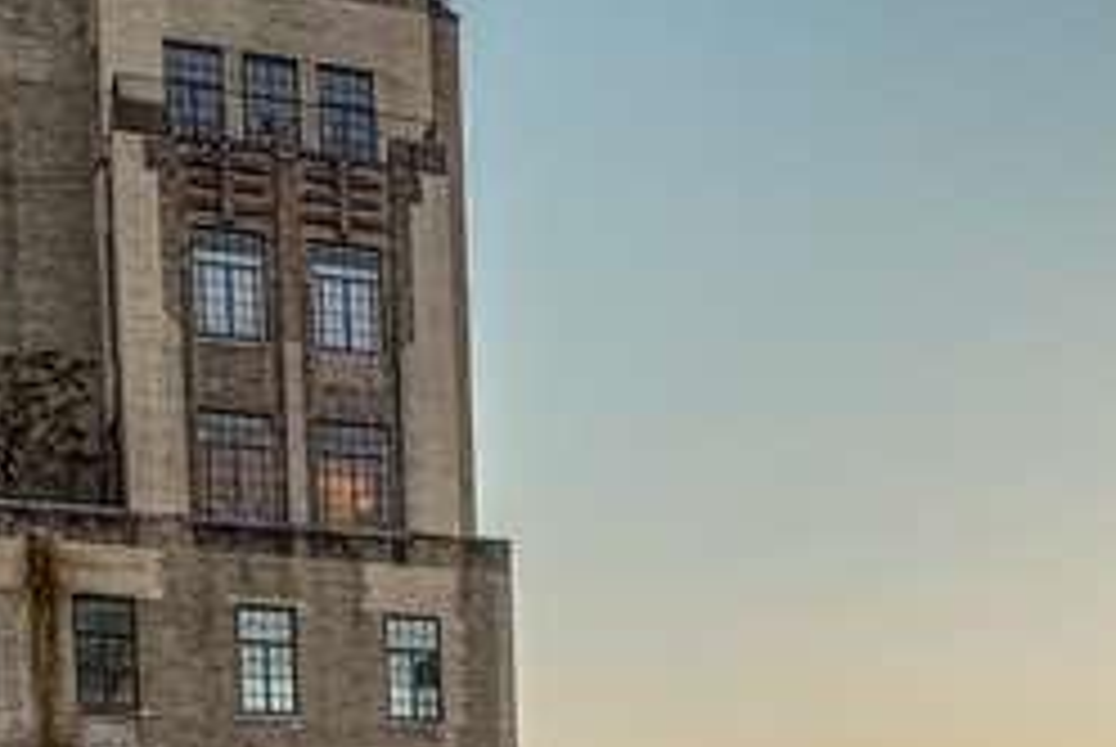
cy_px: 1285
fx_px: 2762
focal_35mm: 89
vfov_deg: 13.9
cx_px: 1503
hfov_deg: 20.6
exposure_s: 1/125
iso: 500
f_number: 5.6
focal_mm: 17
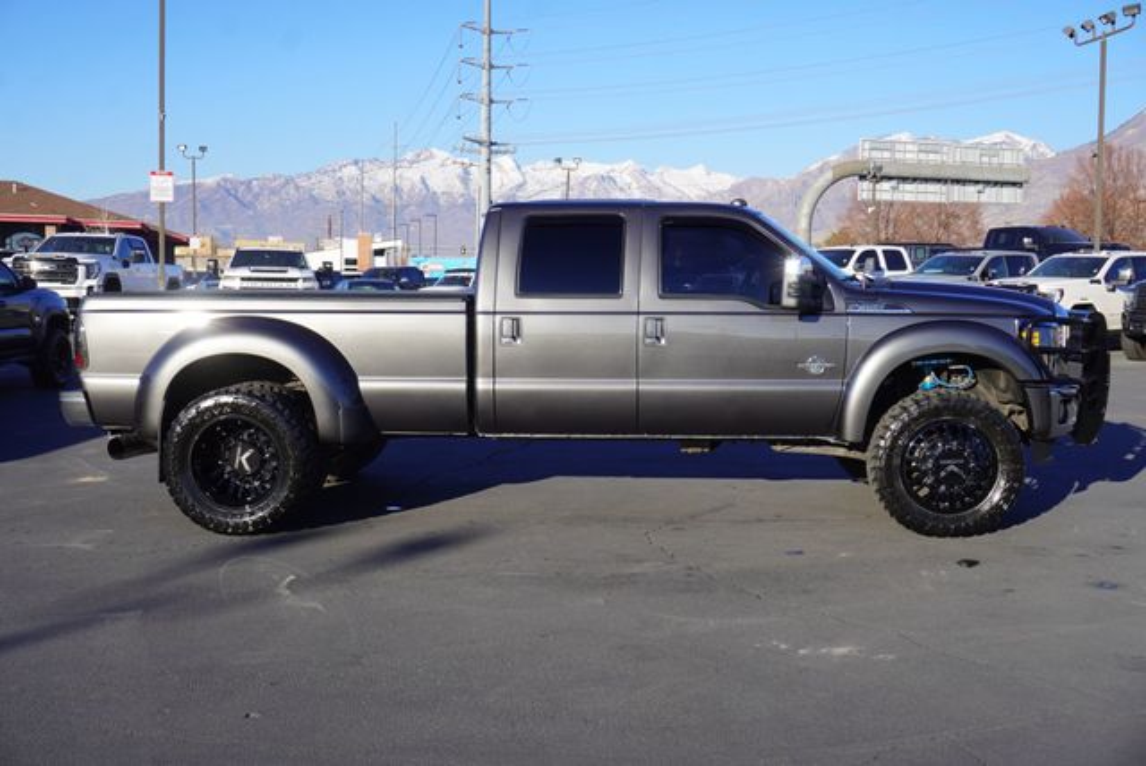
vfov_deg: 33.1
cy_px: 383
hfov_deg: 47.9
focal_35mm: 40
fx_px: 1290
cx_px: 573
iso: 100
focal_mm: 27
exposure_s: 1/125
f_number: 9
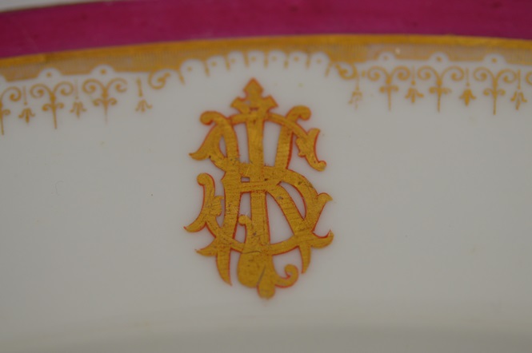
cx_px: 266
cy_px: 176
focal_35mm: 90
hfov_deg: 22.6
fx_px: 1329
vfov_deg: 15.2
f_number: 3.5
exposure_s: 1/200
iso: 400
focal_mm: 60
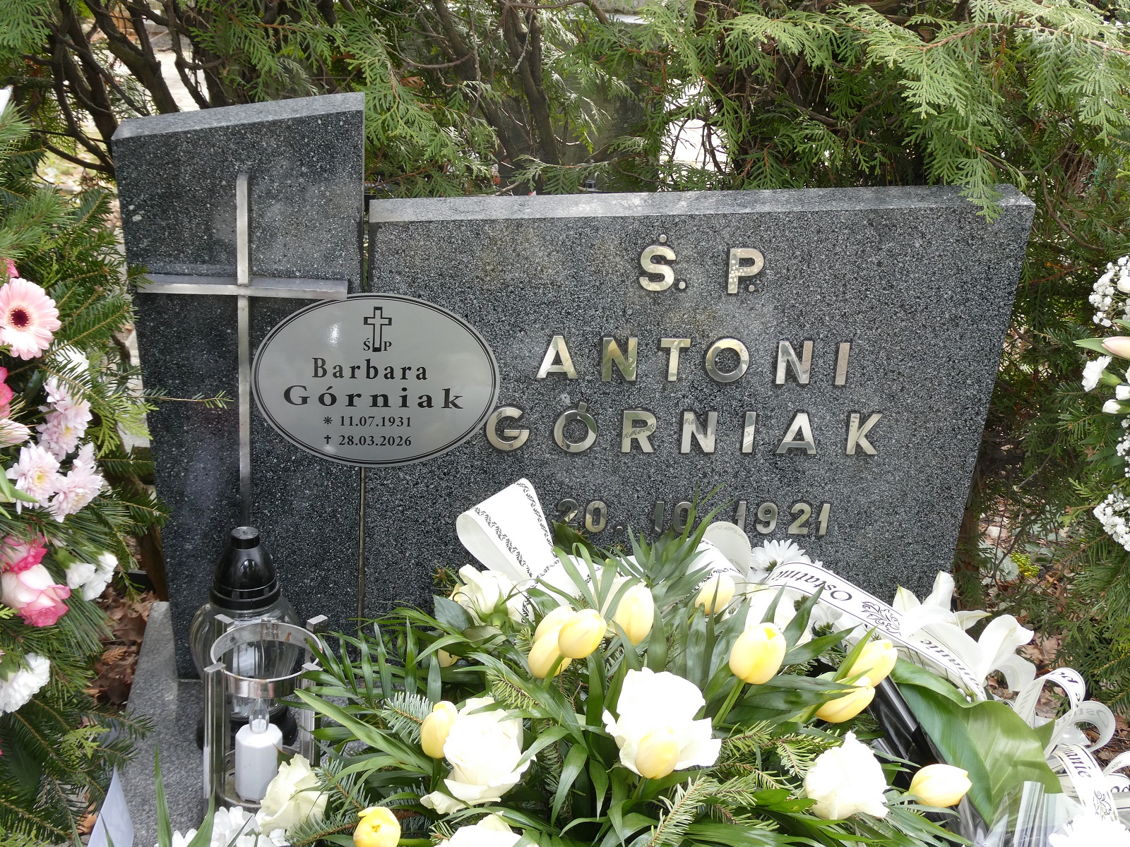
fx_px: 1632
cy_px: 424
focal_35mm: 50
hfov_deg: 38.2
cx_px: 565
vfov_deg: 29.1
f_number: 4.1
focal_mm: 9
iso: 100
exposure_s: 1/60
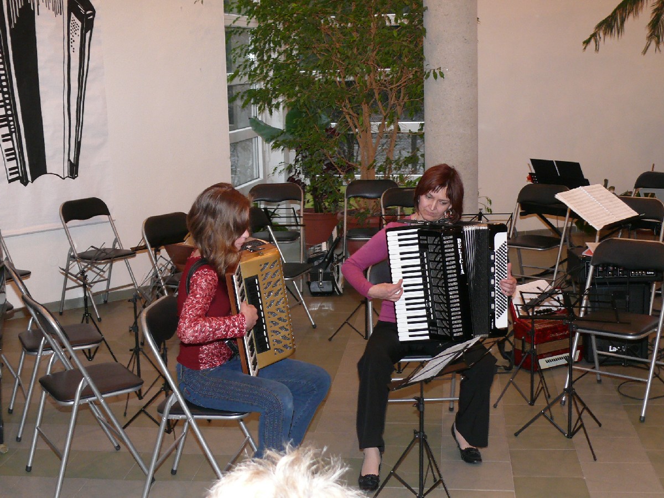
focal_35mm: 51
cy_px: 249
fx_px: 978
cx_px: 332
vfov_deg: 28.6
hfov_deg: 37.5
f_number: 3.2
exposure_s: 1/30
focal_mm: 9.4
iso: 200
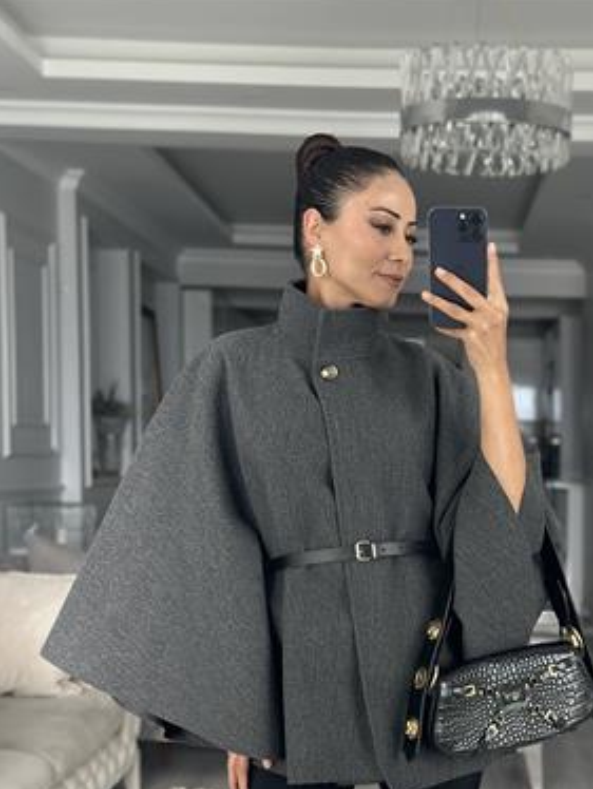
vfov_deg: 29.6
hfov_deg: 22.6
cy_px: 523
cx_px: 350
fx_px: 1483
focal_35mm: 65
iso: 125
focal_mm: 6.86
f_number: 1.78
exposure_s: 1/60
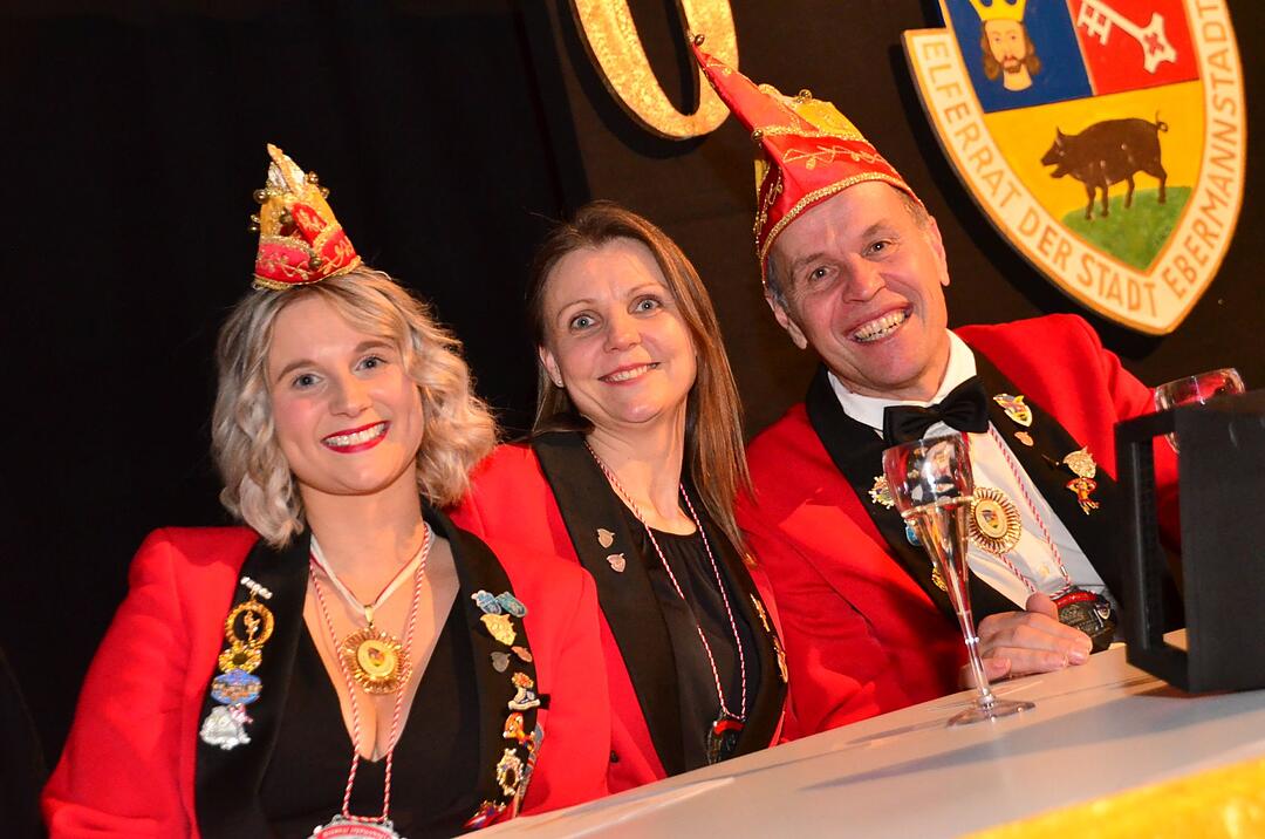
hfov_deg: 31.9
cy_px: 420
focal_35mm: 63
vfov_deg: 21.5
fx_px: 2210
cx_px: 632
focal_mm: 42
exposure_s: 1/60
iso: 3200
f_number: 5.6
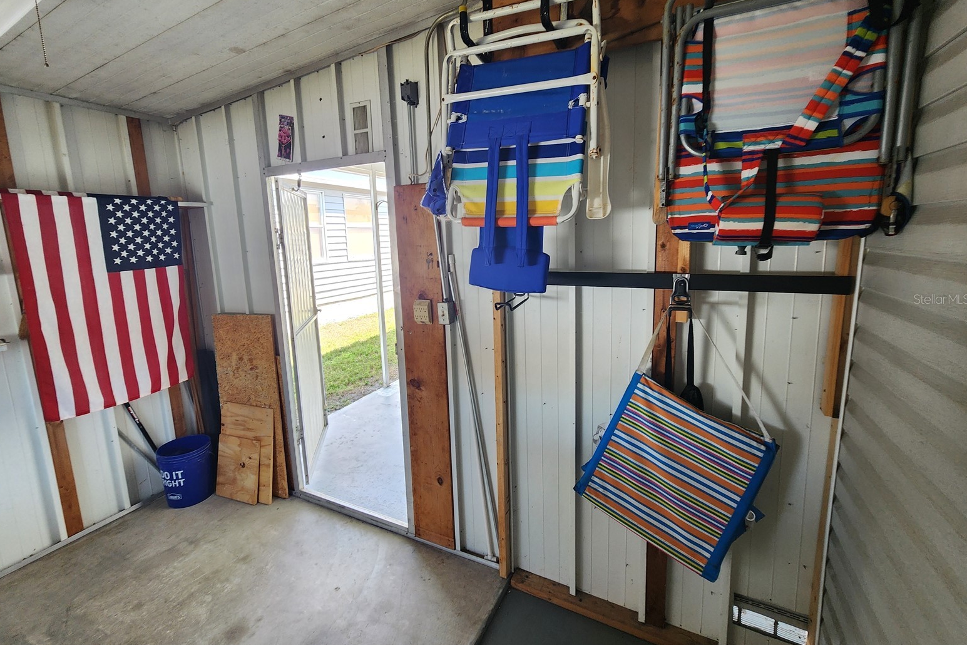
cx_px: 472
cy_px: 299
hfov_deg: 104.2
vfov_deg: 81.1
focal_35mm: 14
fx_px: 376
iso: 160
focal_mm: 2.2
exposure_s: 1/60
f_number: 2.2
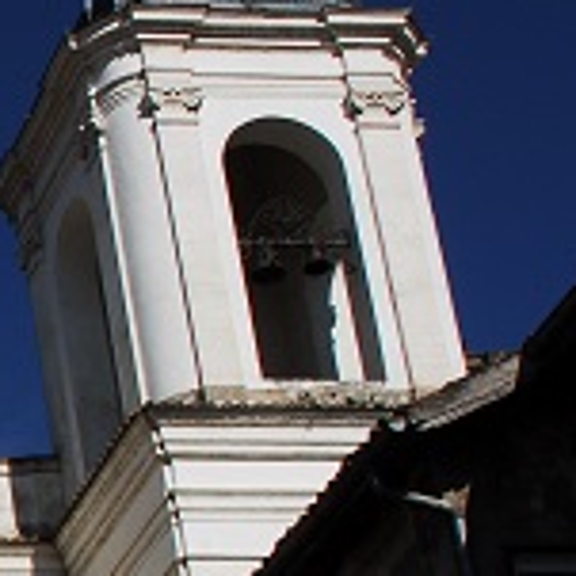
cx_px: -751
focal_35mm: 149
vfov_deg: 11.4
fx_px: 2805
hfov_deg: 10.3
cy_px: 746
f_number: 11
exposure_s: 1/500
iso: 200
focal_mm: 22
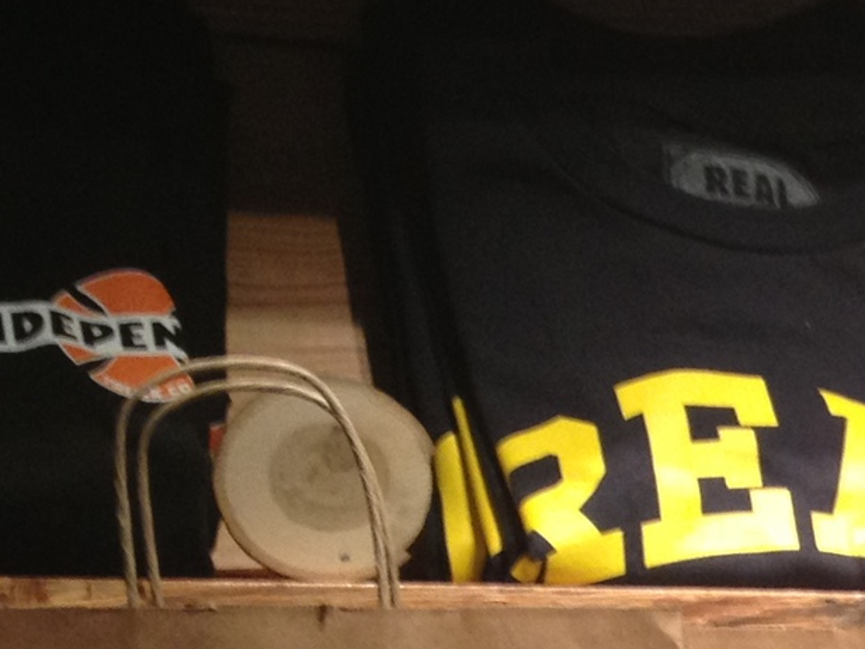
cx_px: 1608
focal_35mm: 142
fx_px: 3548
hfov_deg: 12.6
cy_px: 1082
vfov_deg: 10.0
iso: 100
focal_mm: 4.28
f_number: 2.4
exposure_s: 1/20
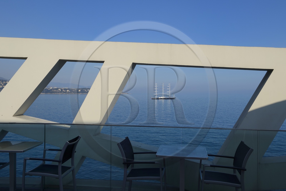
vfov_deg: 41.1
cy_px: 96
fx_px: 254
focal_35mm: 32
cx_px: 143
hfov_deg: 58.7
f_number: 20
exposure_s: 1/160
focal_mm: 32
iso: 200
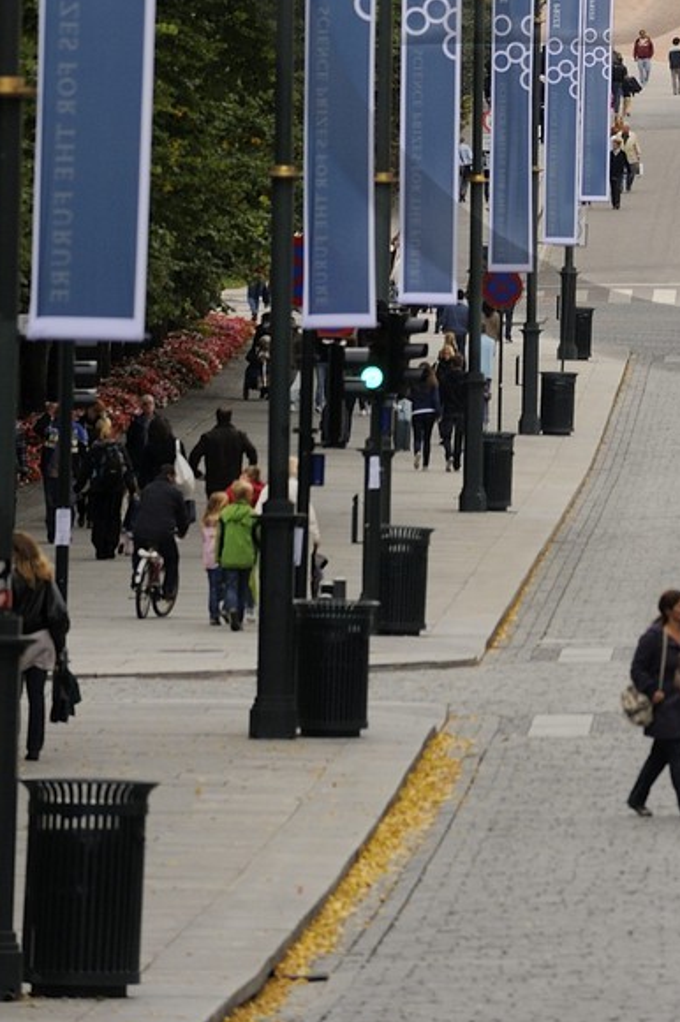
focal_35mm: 552
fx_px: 15657
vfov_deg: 3.7
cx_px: 766
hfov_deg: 2.5
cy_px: -171
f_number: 7.1
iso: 400
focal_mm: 200
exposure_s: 1/320
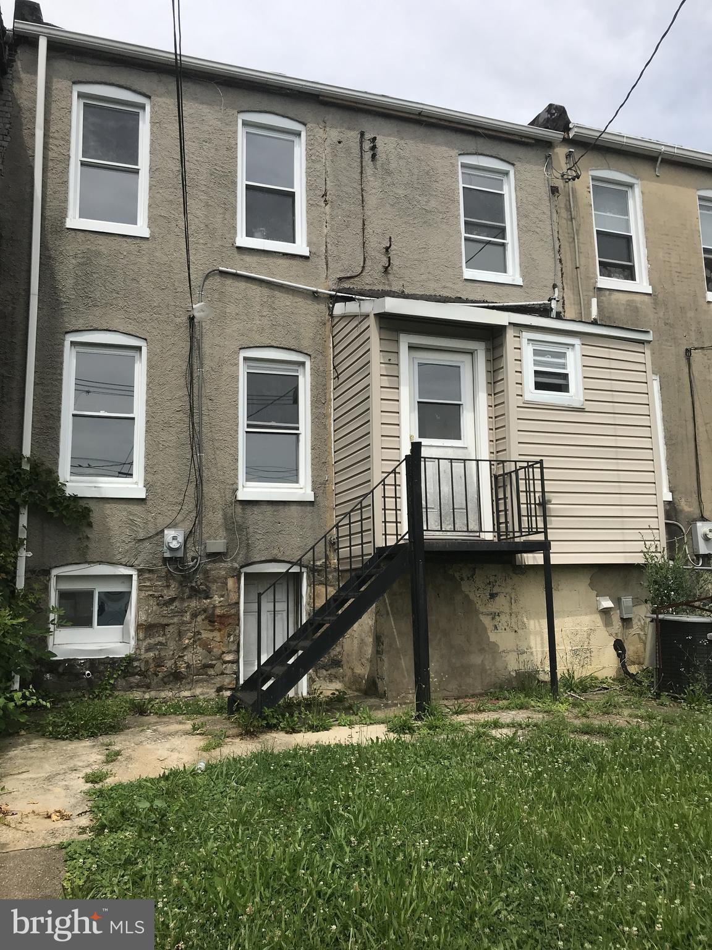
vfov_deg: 63.4
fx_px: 768
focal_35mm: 28
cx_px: 356
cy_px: 475
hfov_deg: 49.7
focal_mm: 3.99
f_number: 1.8
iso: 20
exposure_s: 1/2740
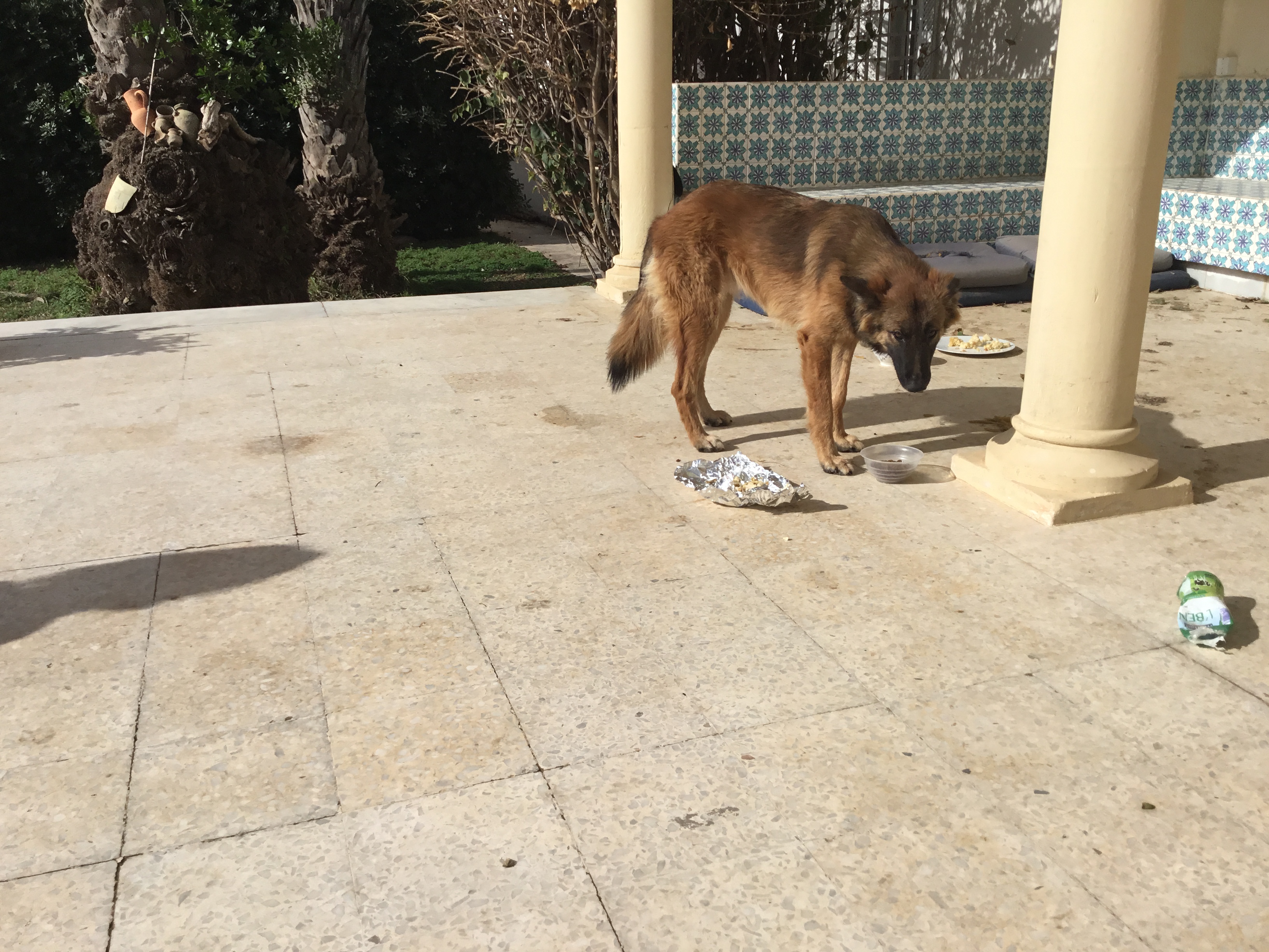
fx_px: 1136
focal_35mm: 31
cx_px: 634
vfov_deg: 45.4
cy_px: 476
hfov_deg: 58.4
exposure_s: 1/2632
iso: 25
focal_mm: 3.3
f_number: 2.4
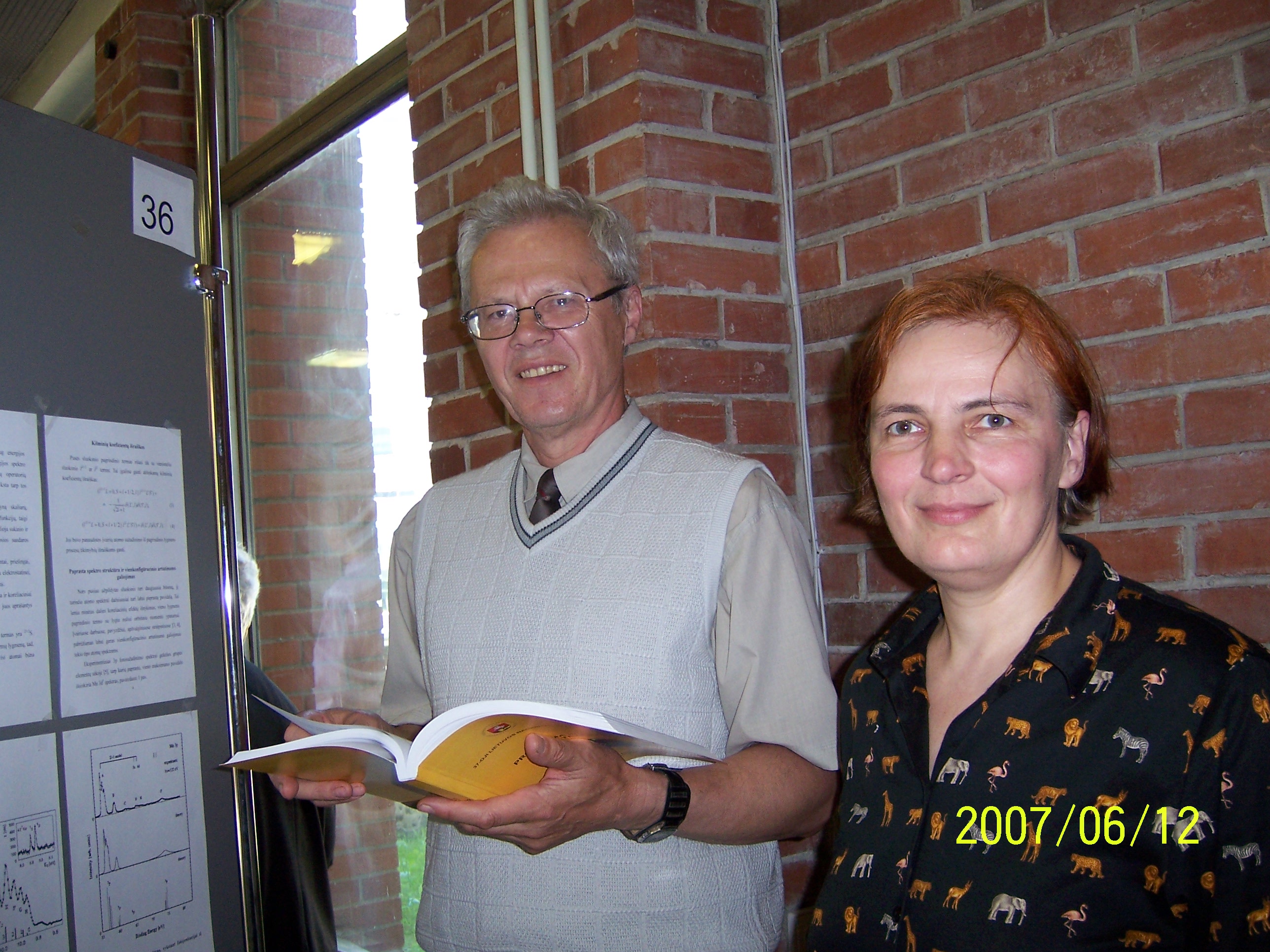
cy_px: 476
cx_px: 635
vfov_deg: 39.7
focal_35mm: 36
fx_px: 1321
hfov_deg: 51.4
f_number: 2.8
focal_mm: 6.2
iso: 125
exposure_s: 1/60
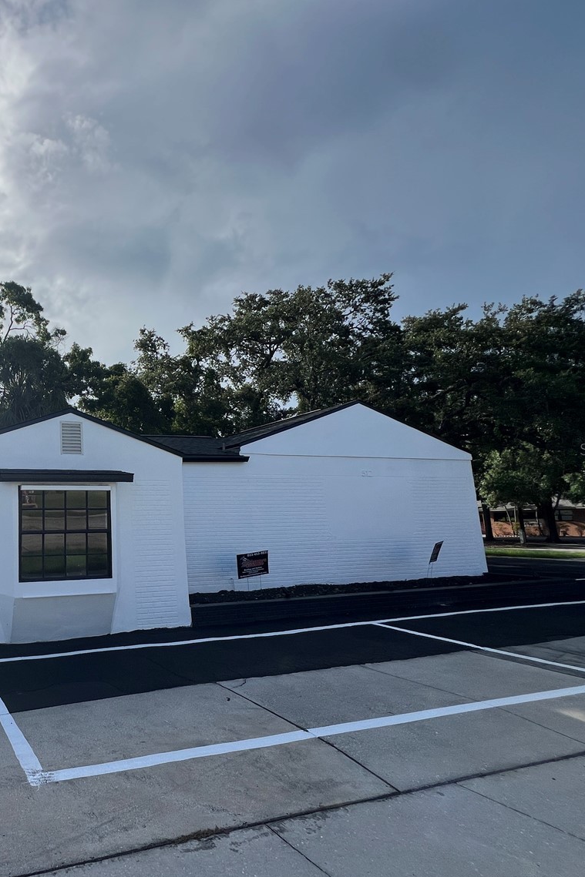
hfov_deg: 54.3
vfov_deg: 86.9
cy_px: 449
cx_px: 36
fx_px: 463
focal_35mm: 19
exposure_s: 1/1783
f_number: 1.8
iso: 32
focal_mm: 1.57
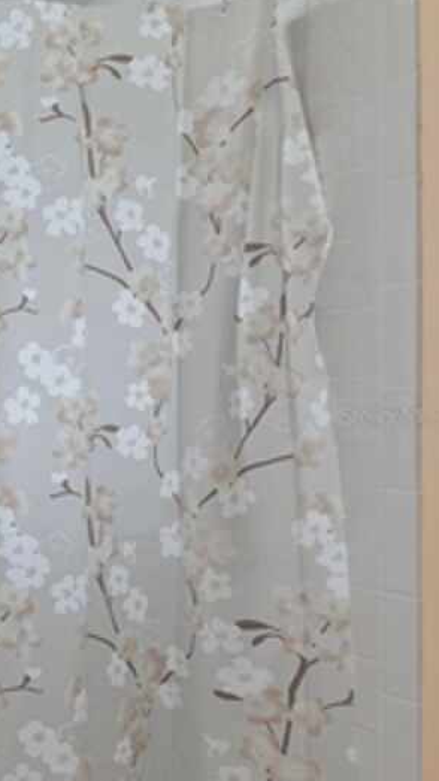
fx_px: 849
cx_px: -509
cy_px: 415
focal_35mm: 41
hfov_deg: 17.2
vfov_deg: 49.4
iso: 400
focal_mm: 16
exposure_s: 1/4
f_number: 8
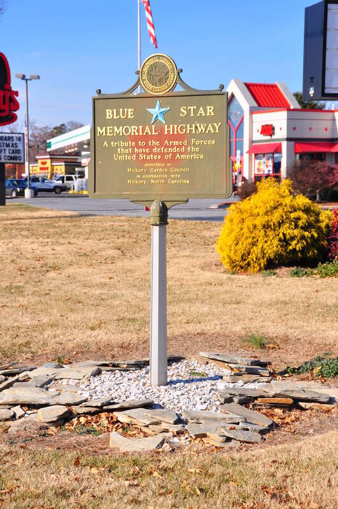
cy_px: 254
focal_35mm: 82
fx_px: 1165
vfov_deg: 24.7
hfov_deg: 16.5
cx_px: 169
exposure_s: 1/400
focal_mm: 55
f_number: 10
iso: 200
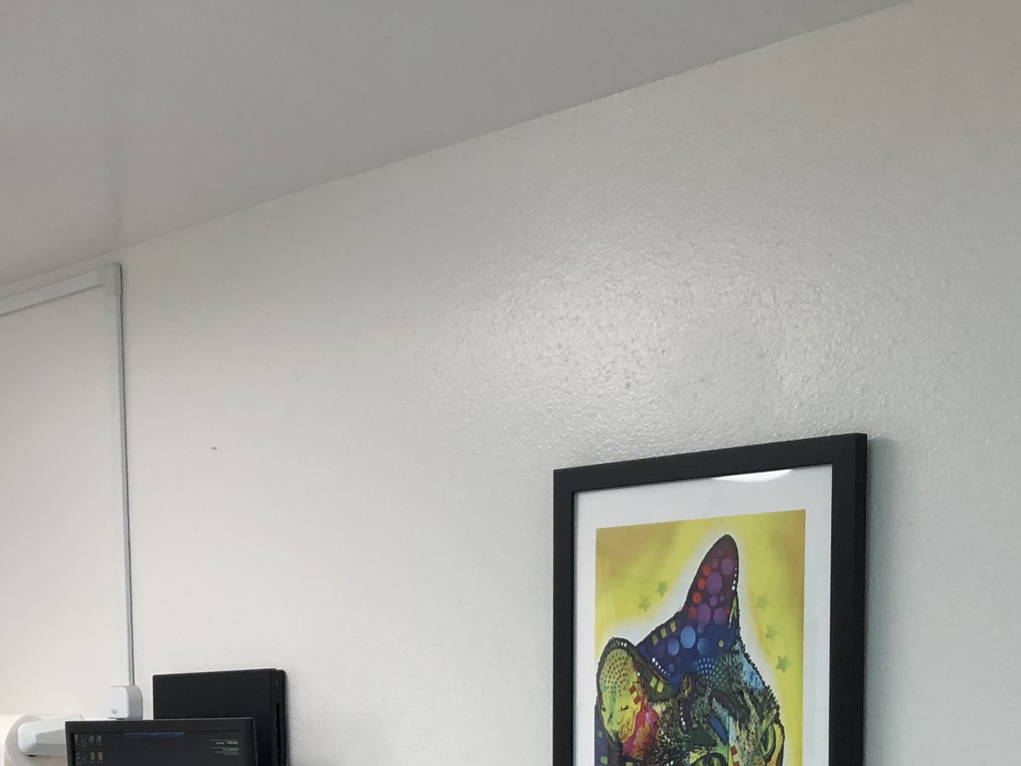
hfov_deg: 29.1
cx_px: 291
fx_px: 1947
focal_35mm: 66
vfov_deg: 20.9
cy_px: 886
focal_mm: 3.99
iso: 25
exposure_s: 1/40
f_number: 1.8
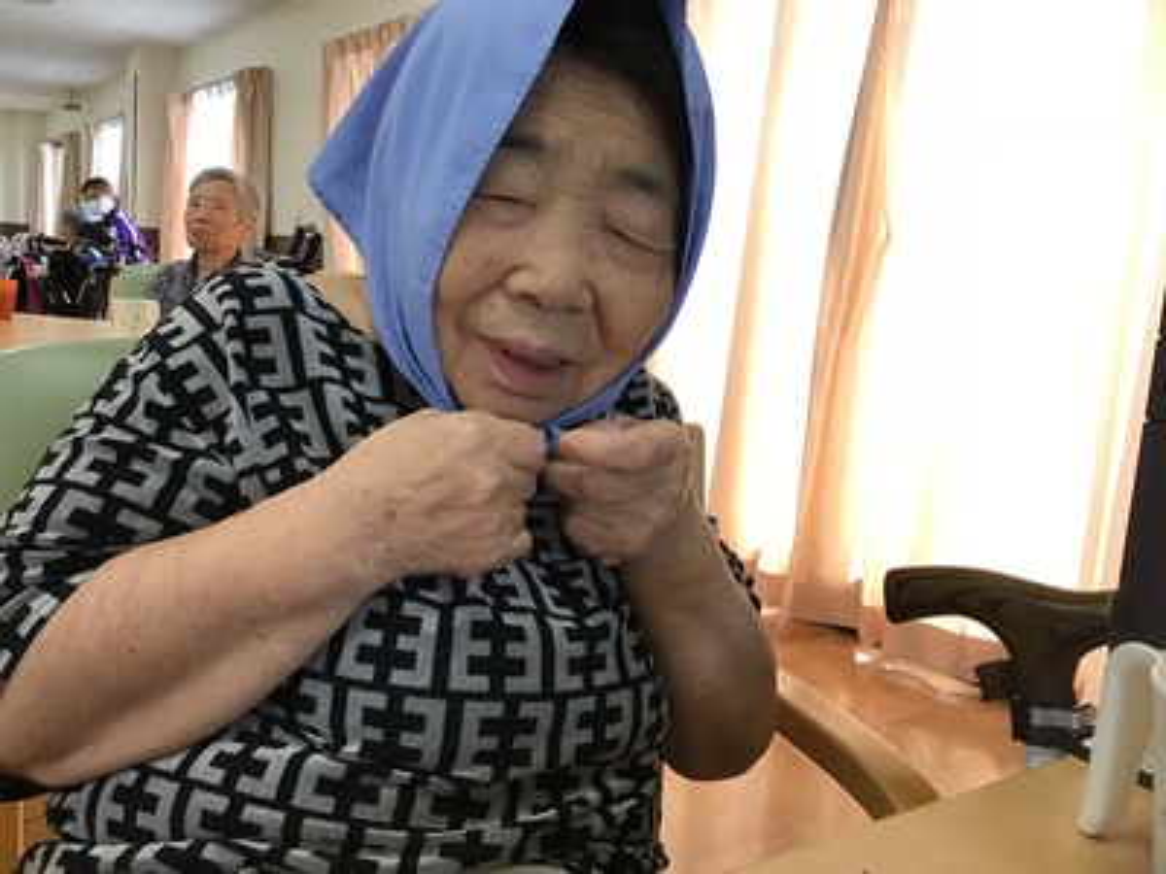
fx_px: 1044
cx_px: 583
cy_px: 437
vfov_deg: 45.4
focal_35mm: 31
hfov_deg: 58.4
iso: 40
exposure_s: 1/30
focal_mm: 3.3
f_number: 2.4
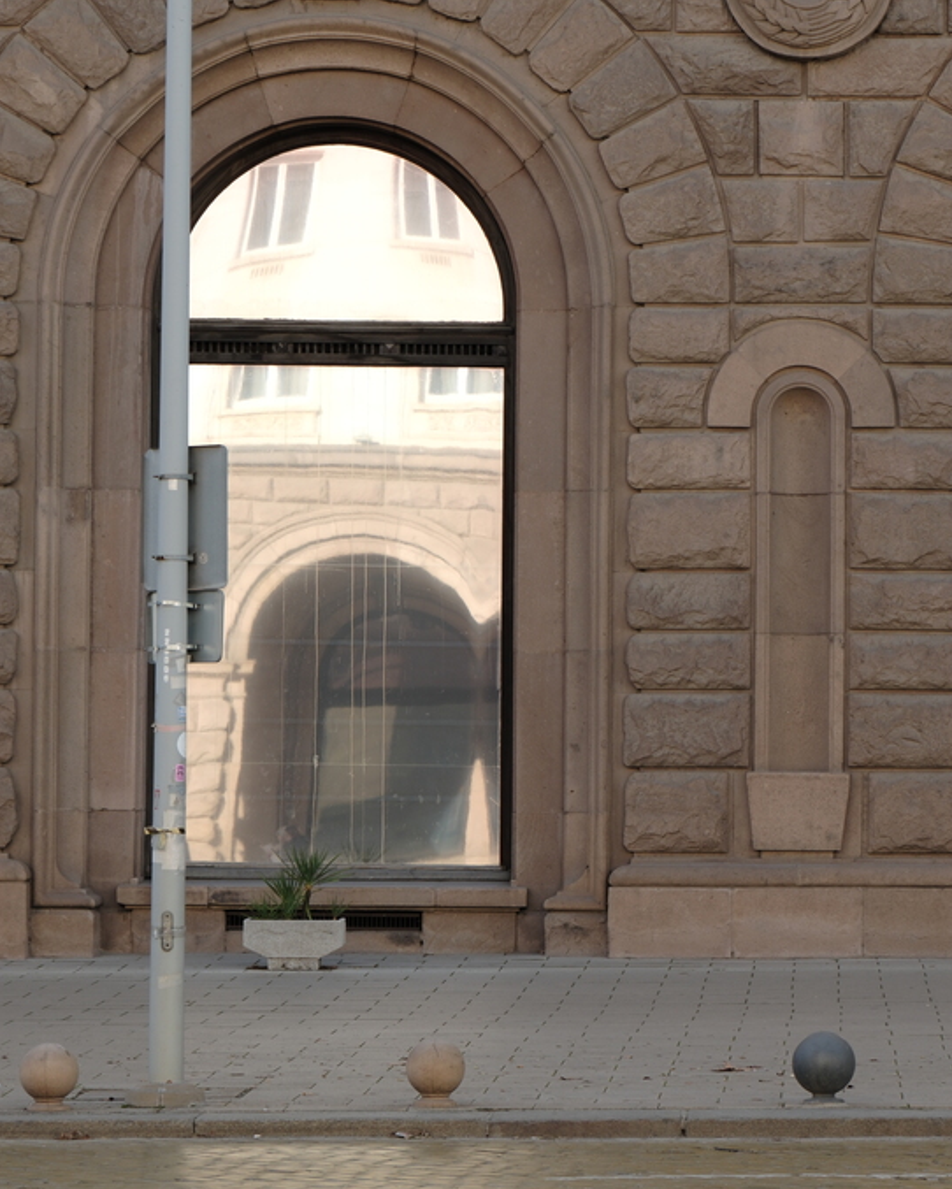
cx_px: 804
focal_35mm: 149
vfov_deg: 12.9
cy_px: 594
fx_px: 5245
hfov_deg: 10.3
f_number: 8
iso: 160
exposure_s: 1/105
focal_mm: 70
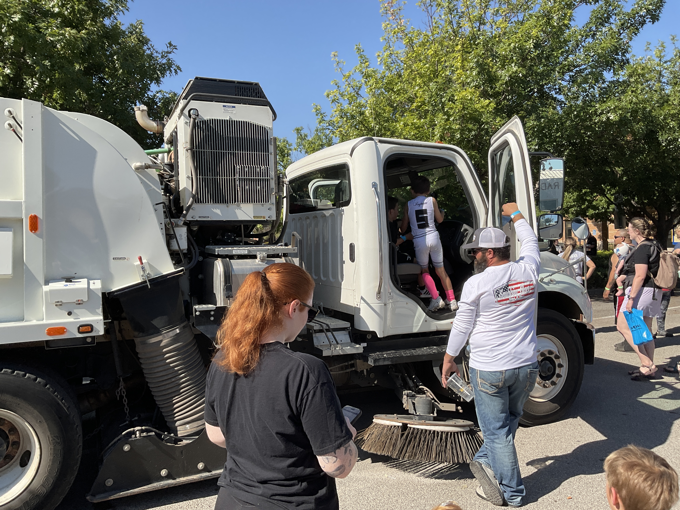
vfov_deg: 48.2
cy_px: 255
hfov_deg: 61.7
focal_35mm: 29
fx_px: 570
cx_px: 340
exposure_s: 1/1577
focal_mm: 3
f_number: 1.8
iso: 16
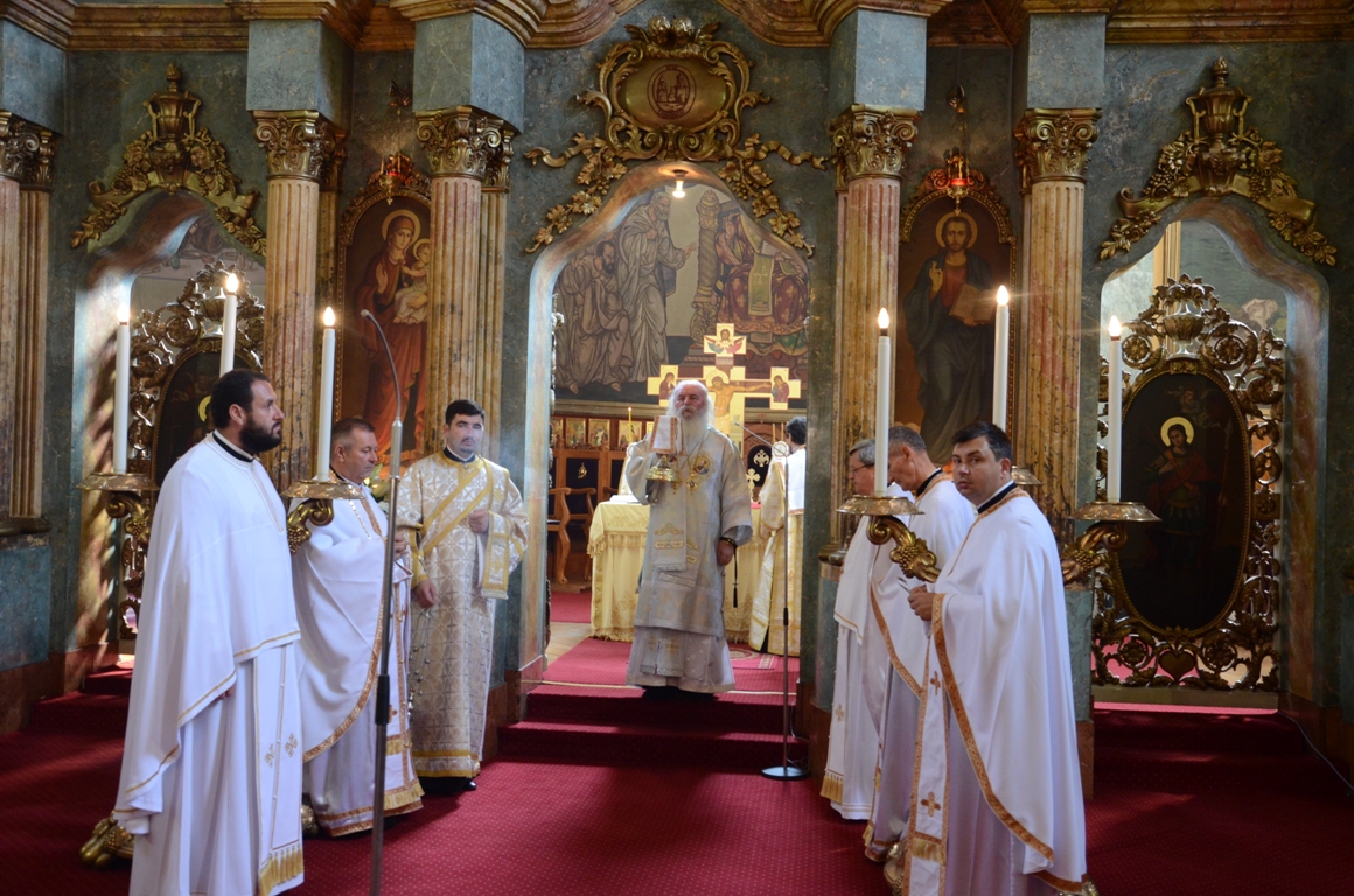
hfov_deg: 53.2
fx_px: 1351
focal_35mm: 36
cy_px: 448
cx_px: 677
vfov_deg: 36.7
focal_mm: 24
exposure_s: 1/40
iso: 1250
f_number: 5.6
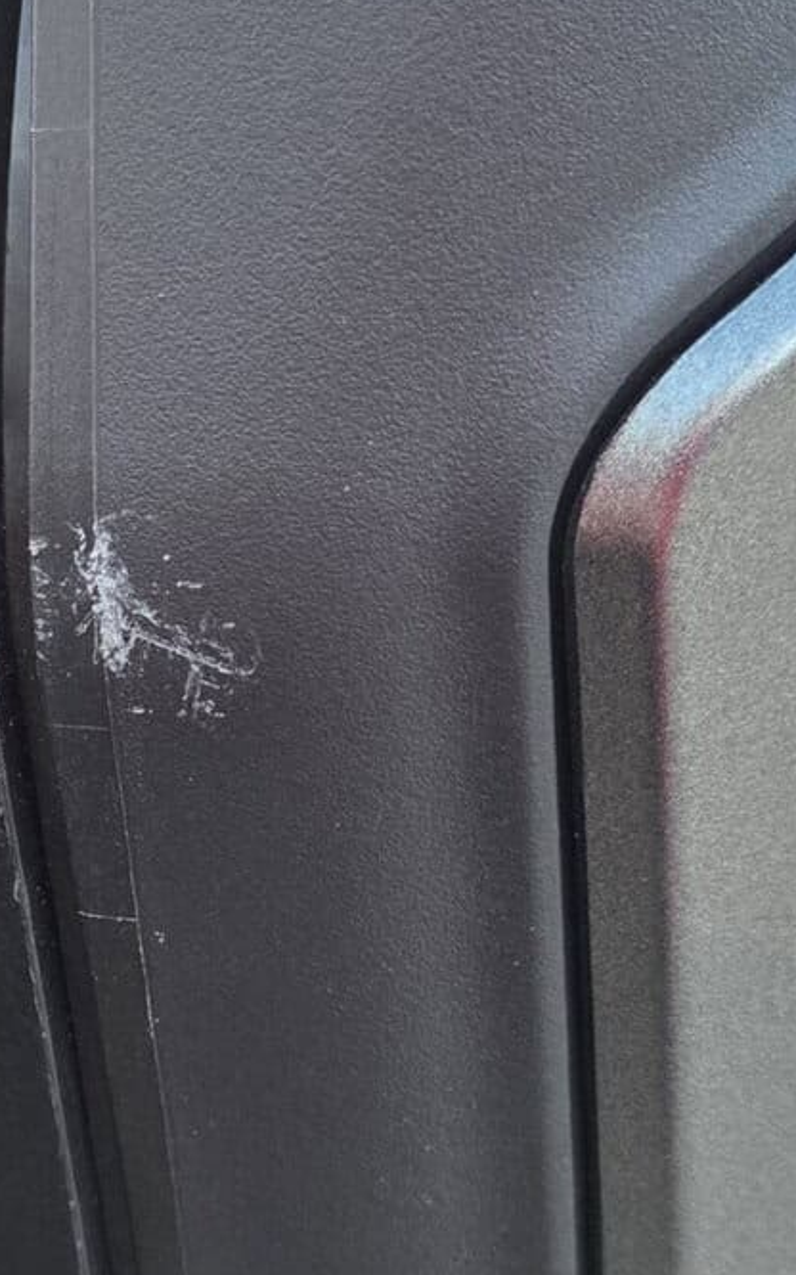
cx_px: 36
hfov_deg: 17.1
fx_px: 2604
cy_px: 863
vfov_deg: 27.3
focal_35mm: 75
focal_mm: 5.4
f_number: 1.8
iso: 200
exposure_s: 1/100
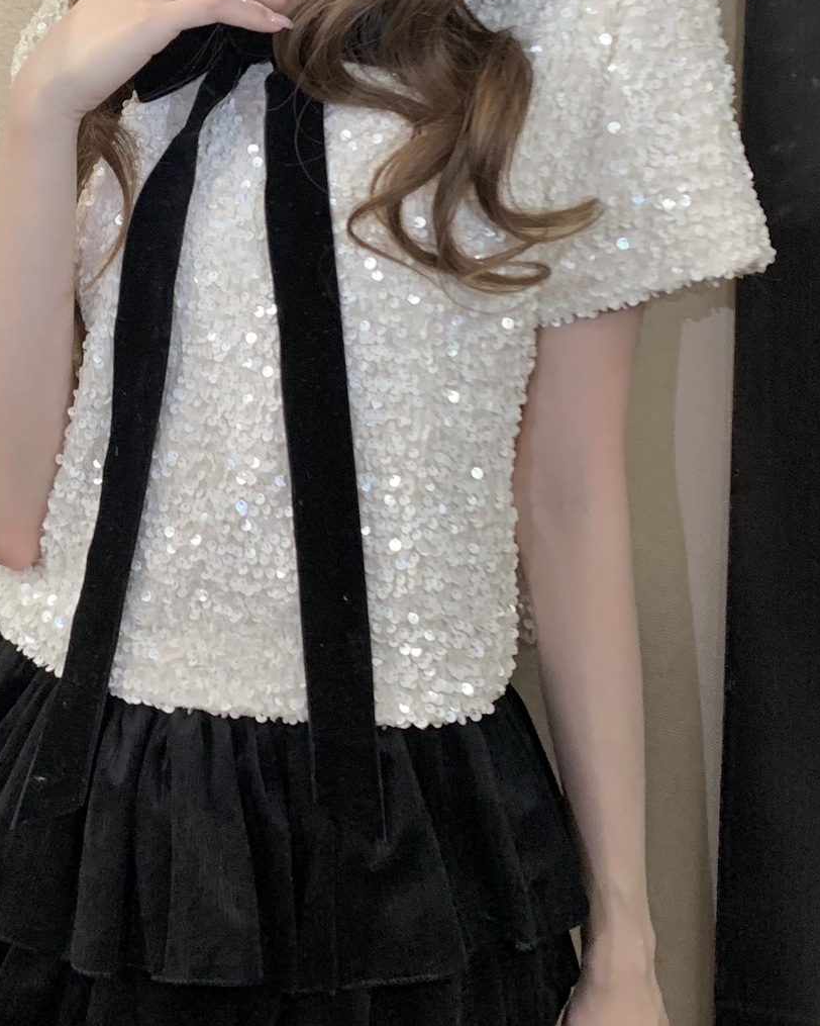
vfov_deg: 30.5
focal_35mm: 60
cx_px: 203
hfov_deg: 25.1
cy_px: 162
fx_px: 1820
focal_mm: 4.25
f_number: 1.8
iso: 160
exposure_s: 1/60
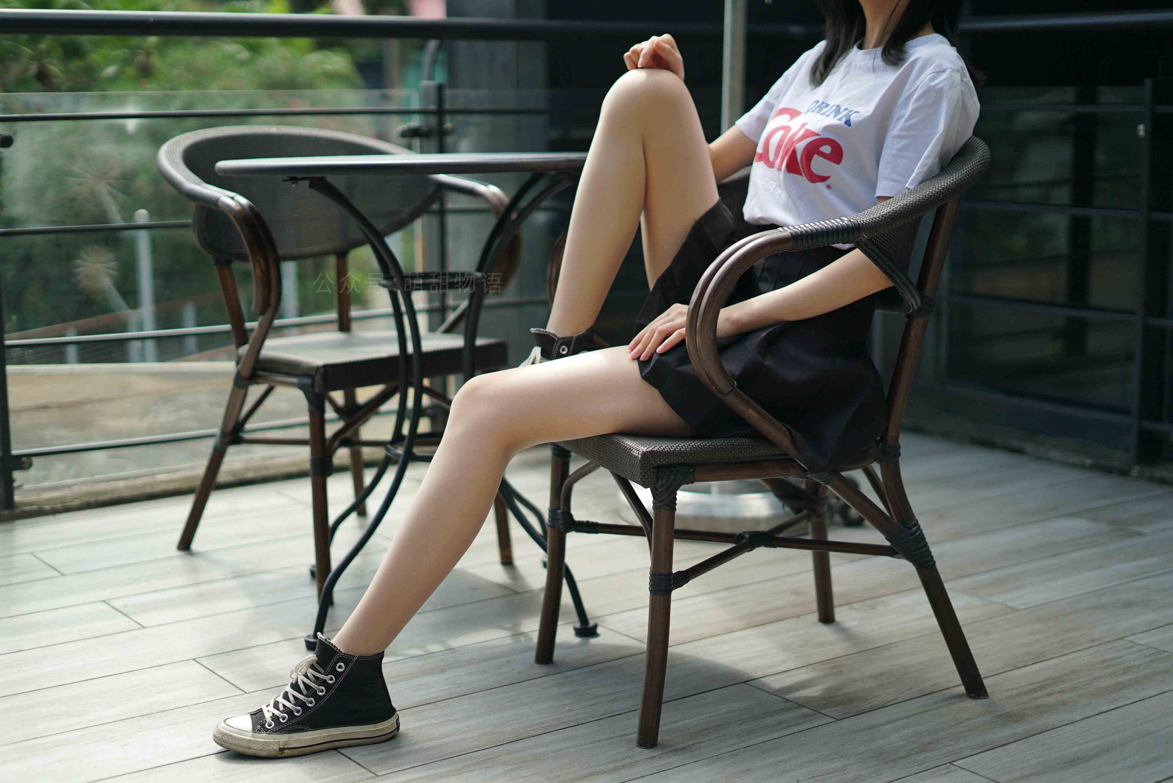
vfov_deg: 27.0
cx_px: 586
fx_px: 1630
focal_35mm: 50
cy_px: 392
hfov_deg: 39.6
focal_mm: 50
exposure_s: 1/4000
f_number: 1.8
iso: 200
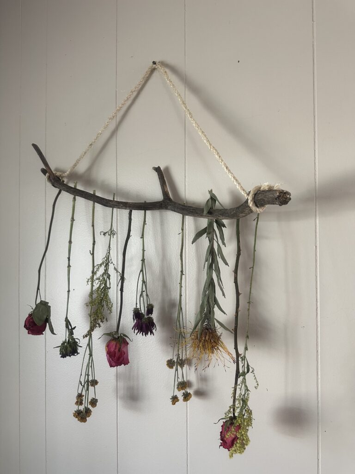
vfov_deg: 71.6
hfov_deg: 56.8
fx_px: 328
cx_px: 178
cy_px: 237
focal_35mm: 24
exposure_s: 1/98
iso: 250
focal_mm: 6.86
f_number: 1.78
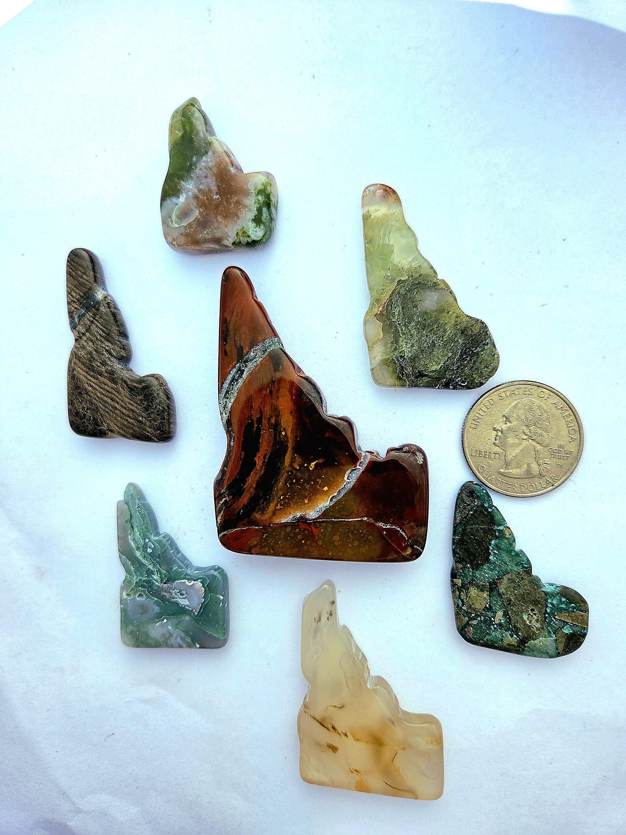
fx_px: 555
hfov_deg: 58.9
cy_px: 418
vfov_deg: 73.9
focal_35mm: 23
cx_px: 313
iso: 64
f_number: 1.8
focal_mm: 5.4
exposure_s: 1/10000
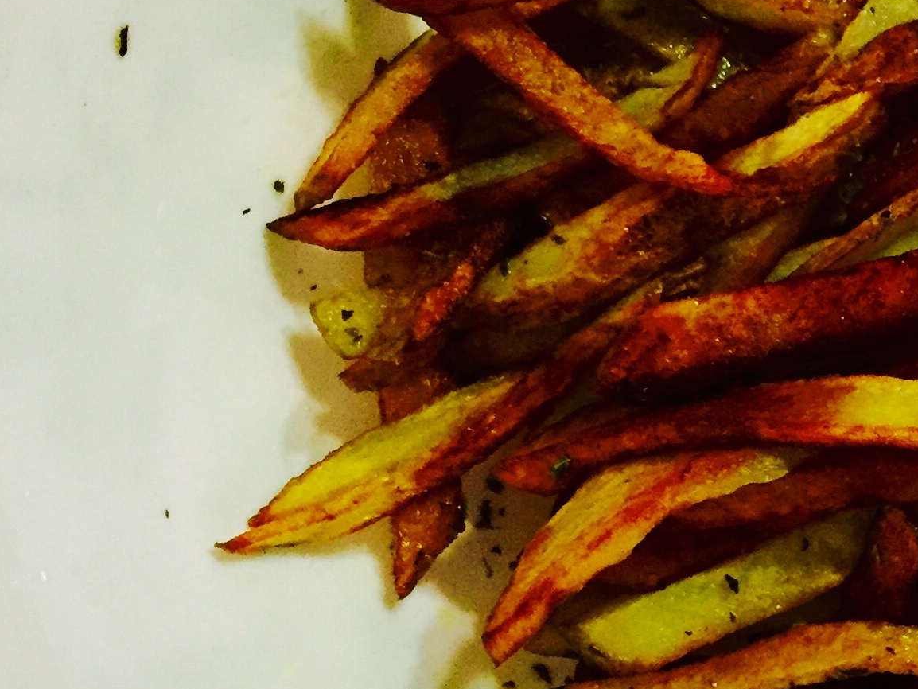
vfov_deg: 17.9
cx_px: 1181
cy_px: 224
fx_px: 2175
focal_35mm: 82
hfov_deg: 21.6
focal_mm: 4.15
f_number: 2.2
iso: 200
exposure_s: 1/33
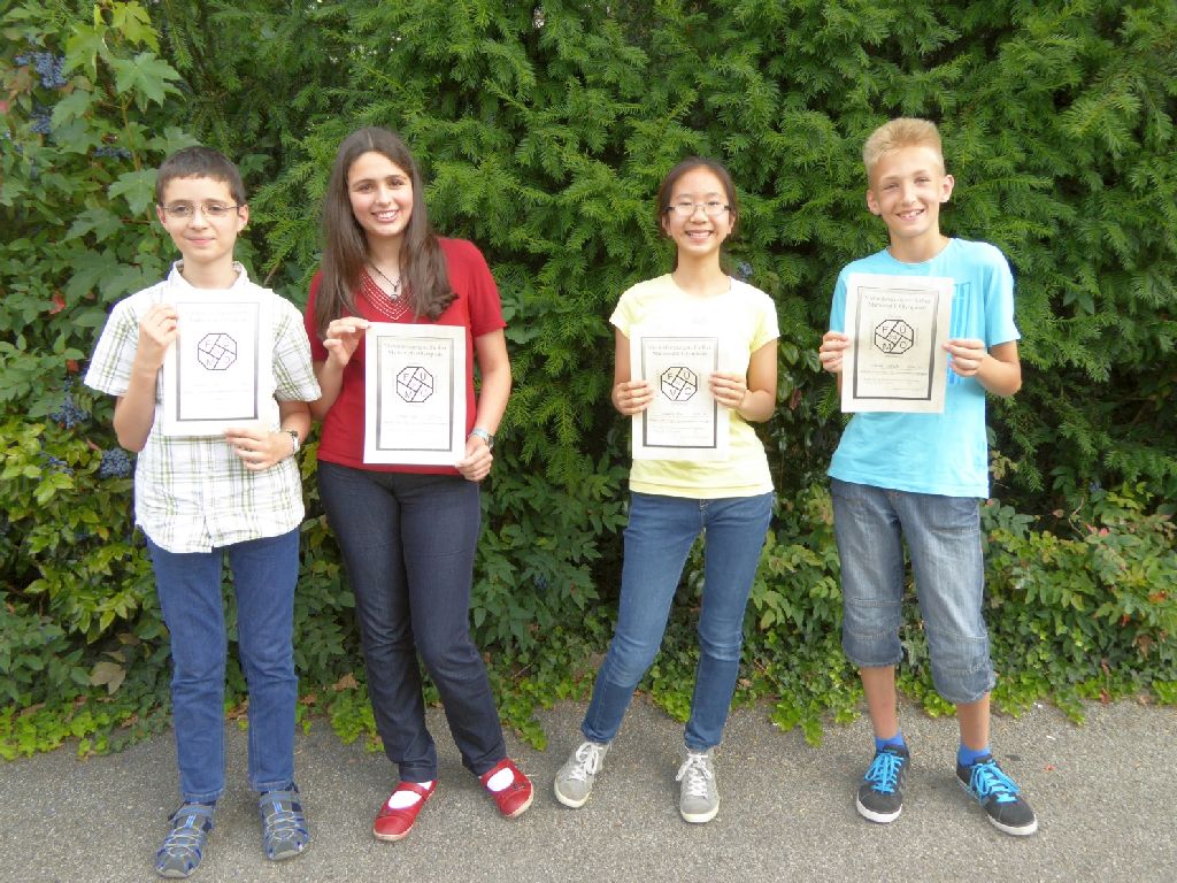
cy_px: 442
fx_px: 1054
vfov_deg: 45.4
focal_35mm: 31
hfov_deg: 58.4
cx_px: 588
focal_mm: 5.4
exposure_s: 1/100
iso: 100
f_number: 3.5
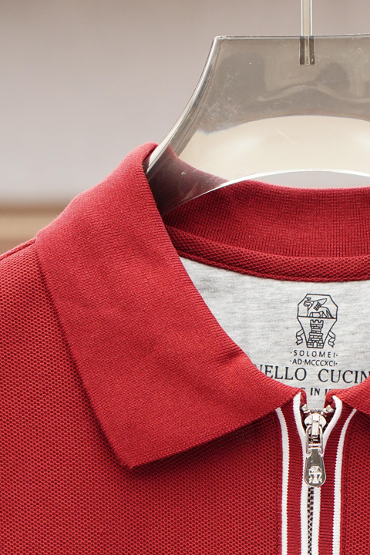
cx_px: 330
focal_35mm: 226
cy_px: 550
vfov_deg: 9.0
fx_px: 3486
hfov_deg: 6.1
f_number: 4
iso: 400
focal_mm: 67
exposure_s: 1/250
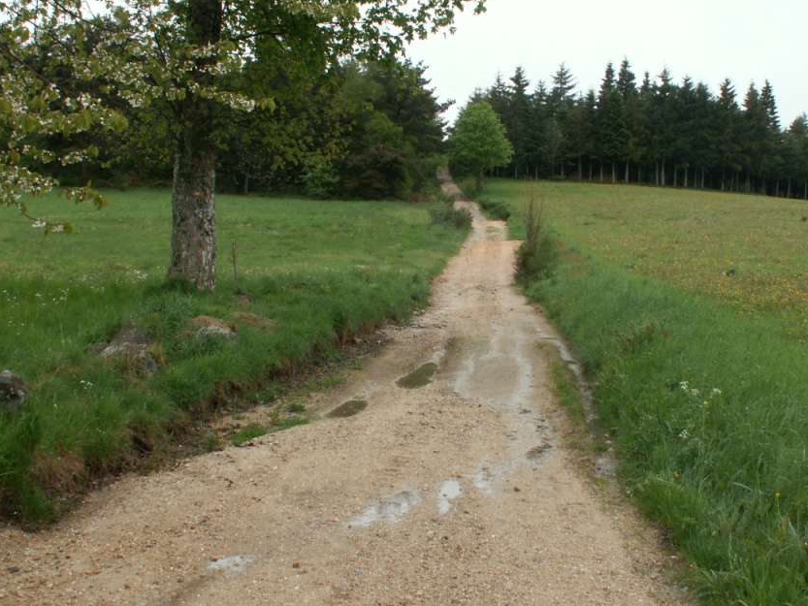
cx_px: 471
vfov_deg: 33.6
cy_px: 265
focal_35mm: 43
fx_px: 1004
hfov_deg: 43.7
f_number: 7.1
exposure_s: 1/50
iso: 50
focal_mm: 5.86
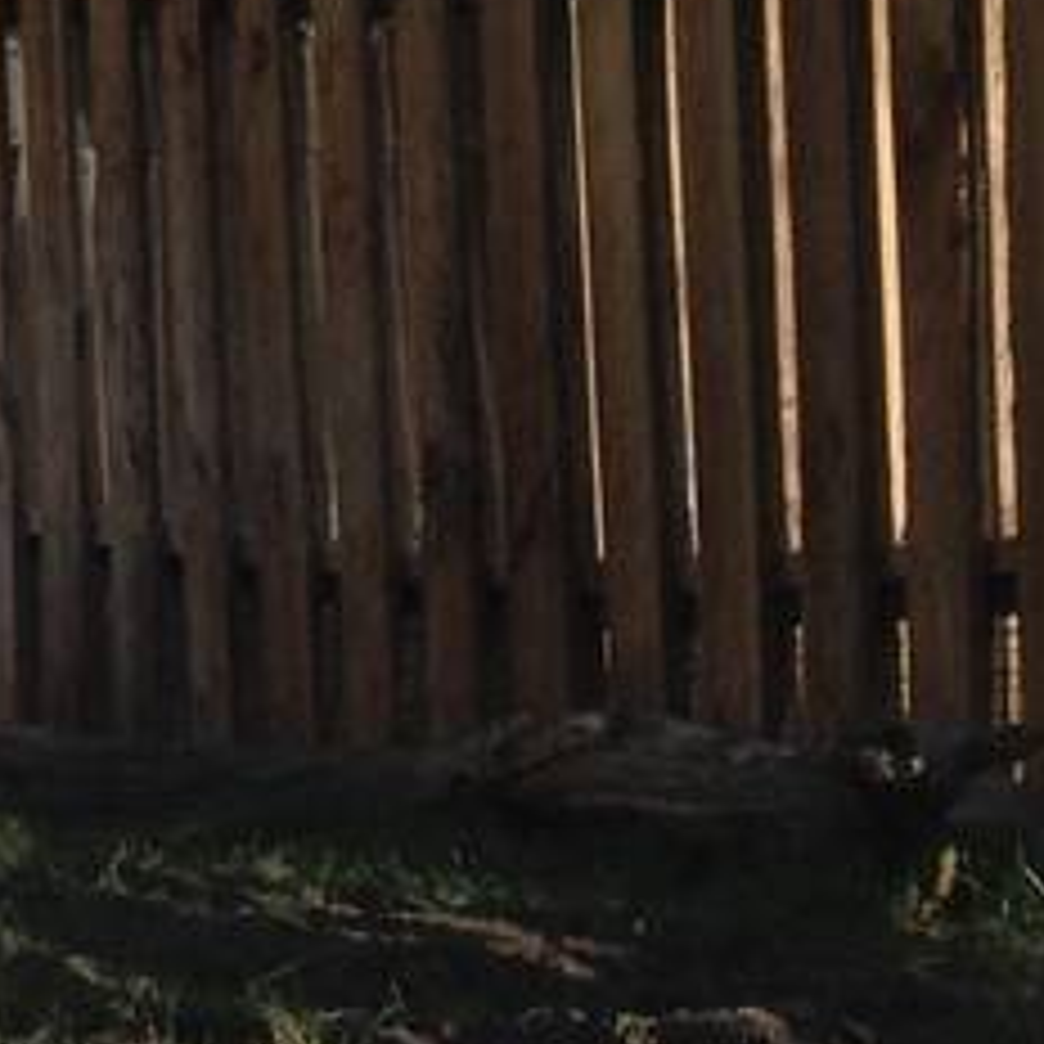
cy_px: 180
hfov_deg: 7.6
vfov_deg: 8.2
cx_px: -1638
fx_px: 7268
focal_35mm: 213
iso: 50
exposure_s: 1/876
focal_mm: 4.28
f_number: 2.4
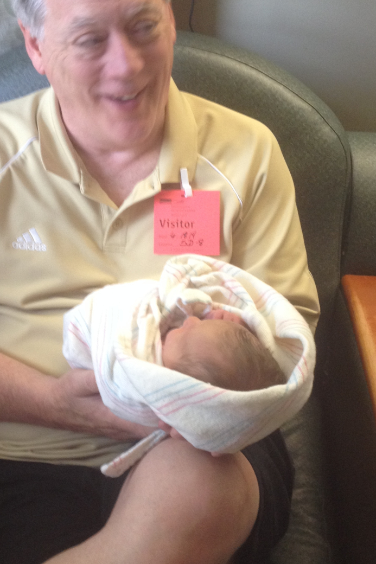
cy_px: 264
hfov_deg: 24.2
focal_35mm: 56
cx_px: 154
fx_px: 878
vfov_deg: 35.6
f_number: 2.4
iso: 125
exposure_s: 1/20
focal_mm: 4.28
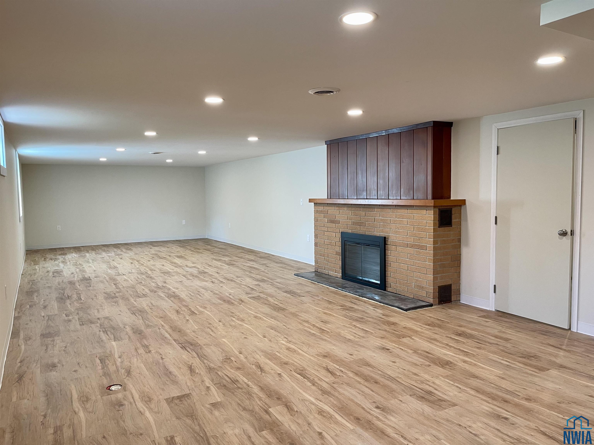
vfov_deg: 54.9
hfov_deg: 69.4
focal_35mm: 25
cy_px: 222
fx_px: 429
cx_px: 297
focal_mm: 5.1
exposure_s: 1/60
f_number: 1.6
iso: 100
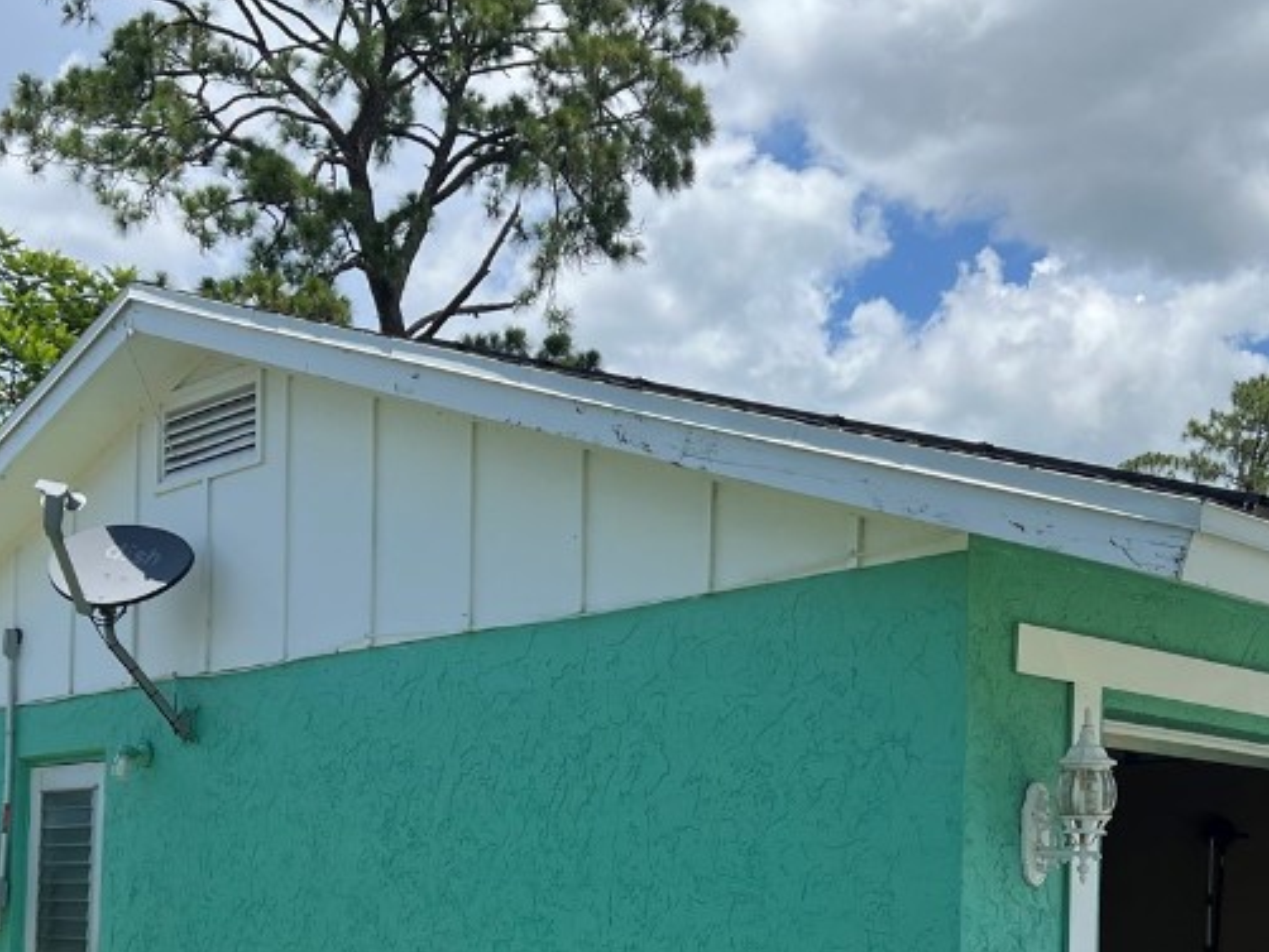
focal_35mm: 53
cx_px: 602
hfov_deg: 36.1
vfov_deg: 26.7
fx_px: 1944
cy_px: 836
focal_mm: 5.7
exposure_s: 1/3704
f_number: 1.5
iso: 50
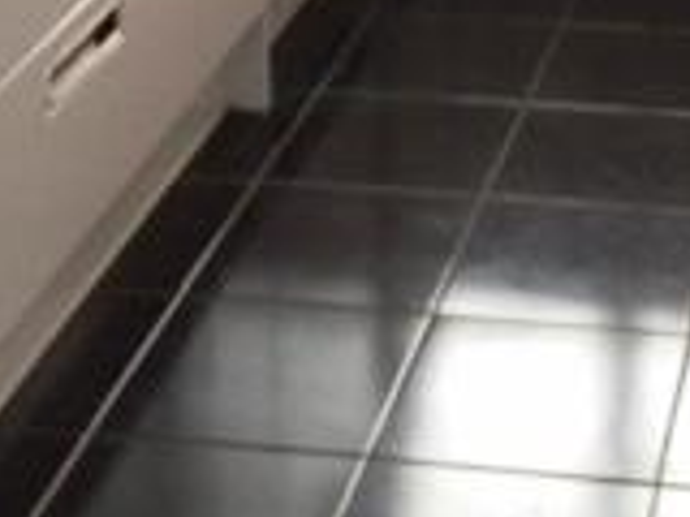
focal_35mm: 116
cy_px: -470
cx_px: 539
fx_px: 2312
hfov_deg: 16.9
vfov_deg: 11.6
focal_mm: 4.15
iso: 160
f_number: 2.2
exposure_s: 1/30
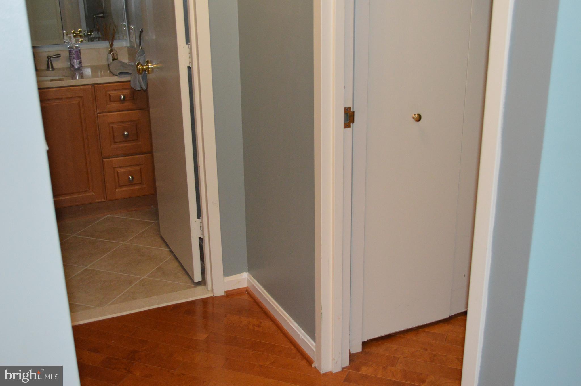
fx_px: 629
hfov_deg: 49.6
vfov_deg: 34.1
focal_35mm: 39
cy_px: 193
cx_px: 290
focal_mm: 26
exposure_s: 1/60
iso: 2000
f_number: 4.2
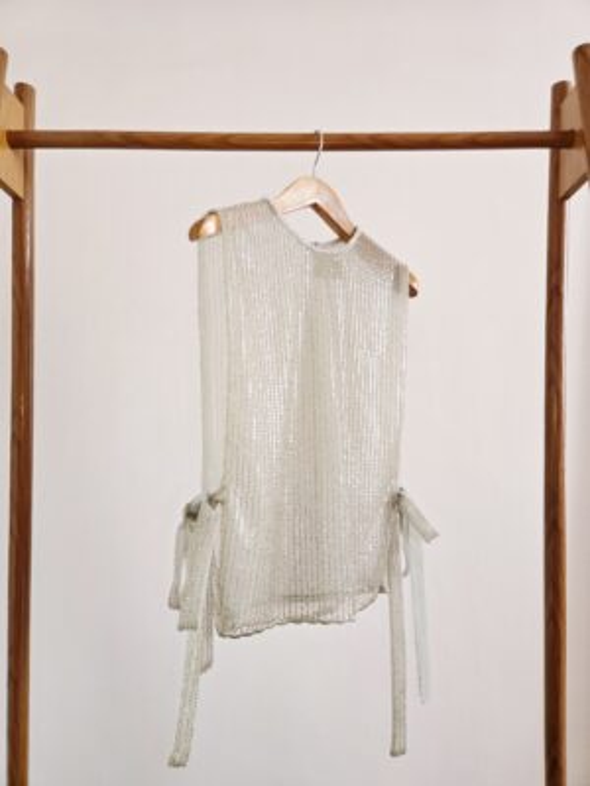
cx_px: 295
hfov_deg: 58.9
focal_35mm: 23
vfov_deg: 73.9
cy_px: 393
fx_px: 523
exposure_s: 1/51
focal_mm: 5.4
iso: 400
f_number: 1.8
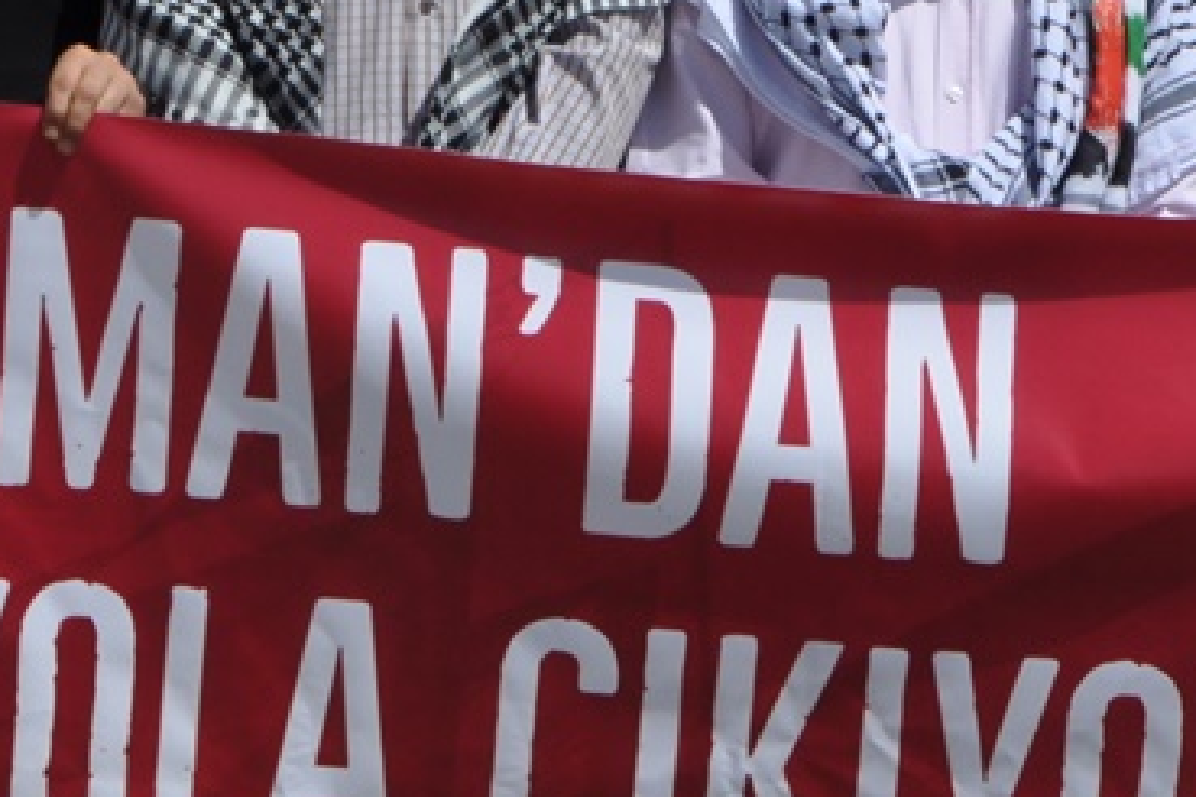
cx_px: 172
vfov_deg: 4.9
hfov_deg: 7.4
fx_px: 9235
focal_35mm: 278
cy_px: 139
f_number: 8
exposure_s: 1/250
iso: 200
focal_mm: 50
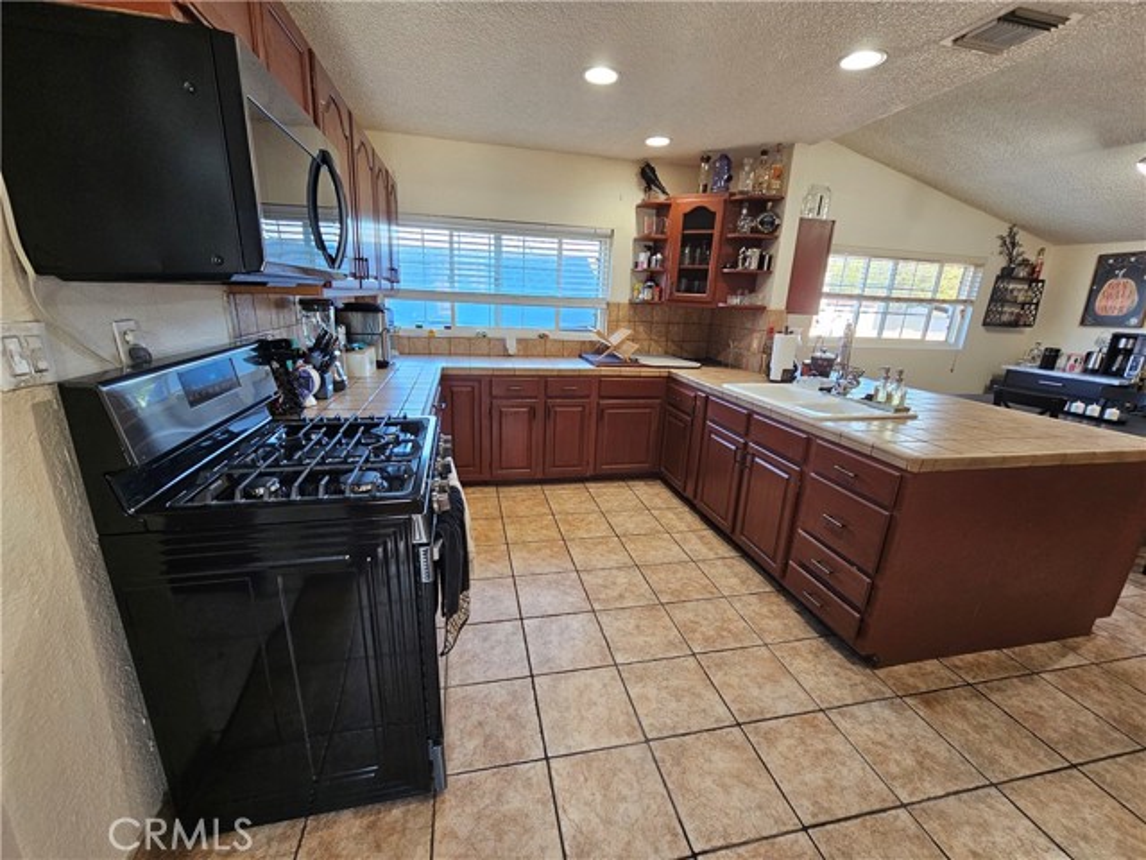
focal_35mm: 13
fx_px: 430
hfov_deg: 106.2
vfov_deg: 89.9
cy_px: 430
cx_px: 573
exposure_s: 1/60
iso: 200
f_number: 2.2
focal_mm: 2.2
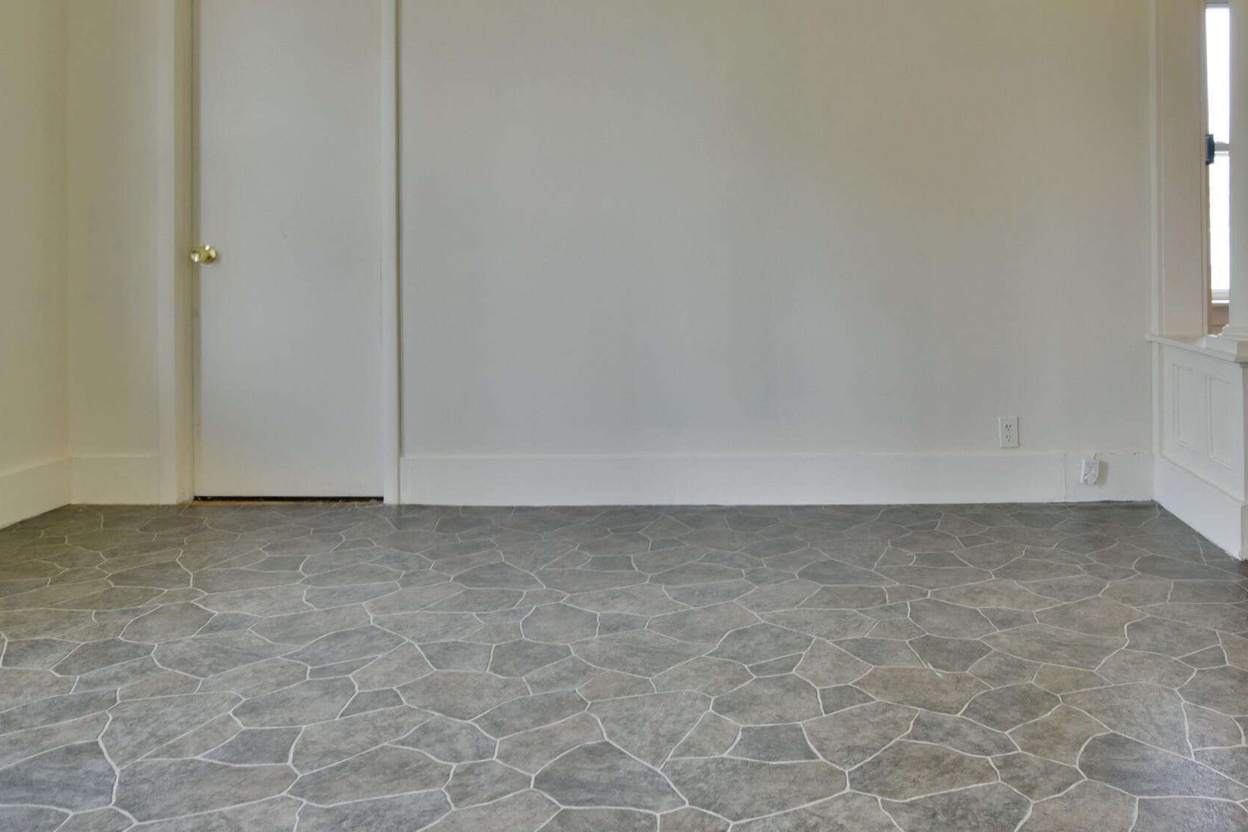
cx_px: 789
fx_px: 867
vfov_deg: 50.0
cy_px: 251
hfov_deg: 70.2
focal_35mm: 25
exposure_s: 1/25
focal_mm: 14
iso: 800
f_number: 11
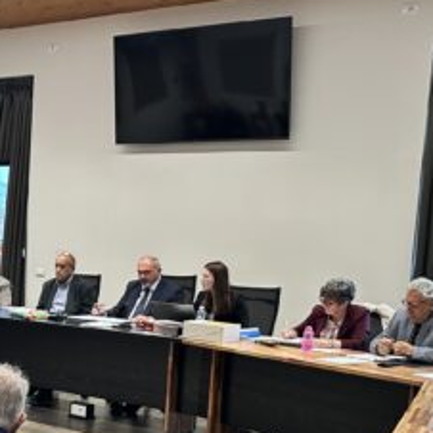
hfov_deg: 22.4
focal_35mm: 72
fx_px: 1019
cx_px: -67
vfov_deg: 23.5
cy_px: 362
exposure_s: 1/50
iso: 160
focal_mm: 6.86
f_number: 1.78
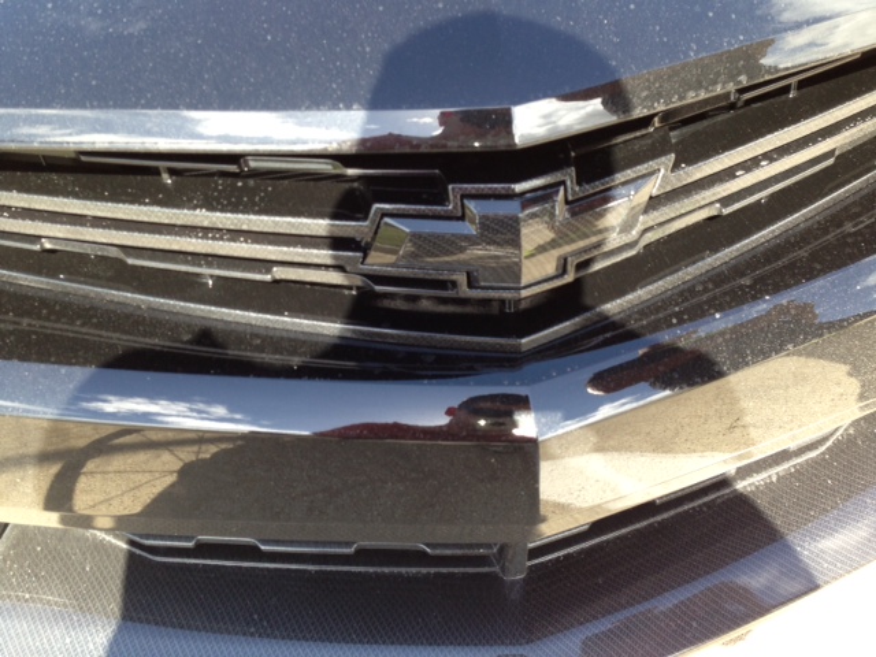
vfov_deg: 42.9
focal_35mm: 33
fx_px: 835
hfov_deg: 55.4
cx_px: 438
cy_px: 328
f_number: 2.4
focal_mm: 4.13
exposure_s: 1/136
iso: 50
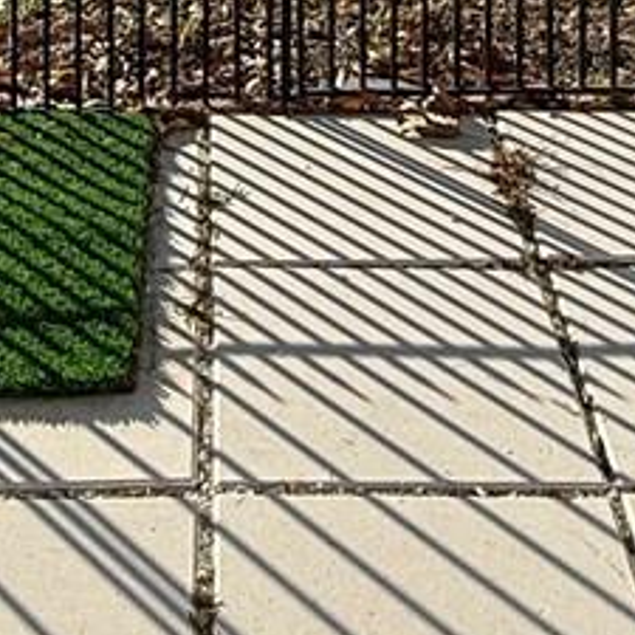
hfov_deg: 19.7
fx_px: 1826
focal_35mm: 88
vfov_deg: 16.0
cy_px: -584
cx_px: 268
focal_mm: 2.22
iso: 50
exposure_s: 1/1745
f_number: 2.2
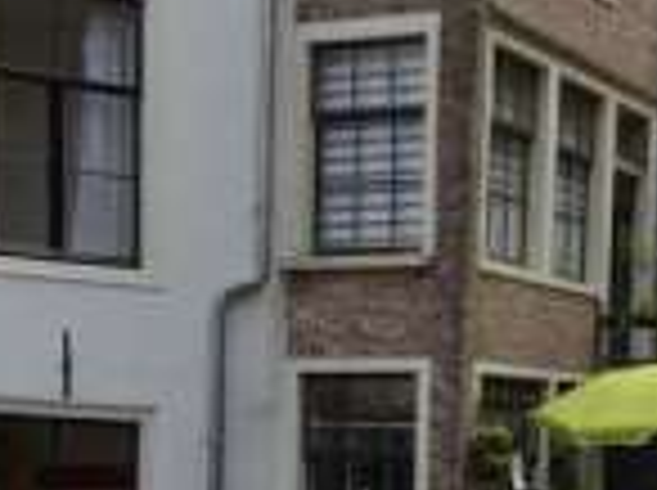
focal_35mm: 116
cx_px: 1089
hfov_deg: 15.2
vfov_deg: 12.6
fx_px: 2198
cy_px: 477
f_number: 11
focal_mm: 22
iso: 125
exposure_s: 1/100
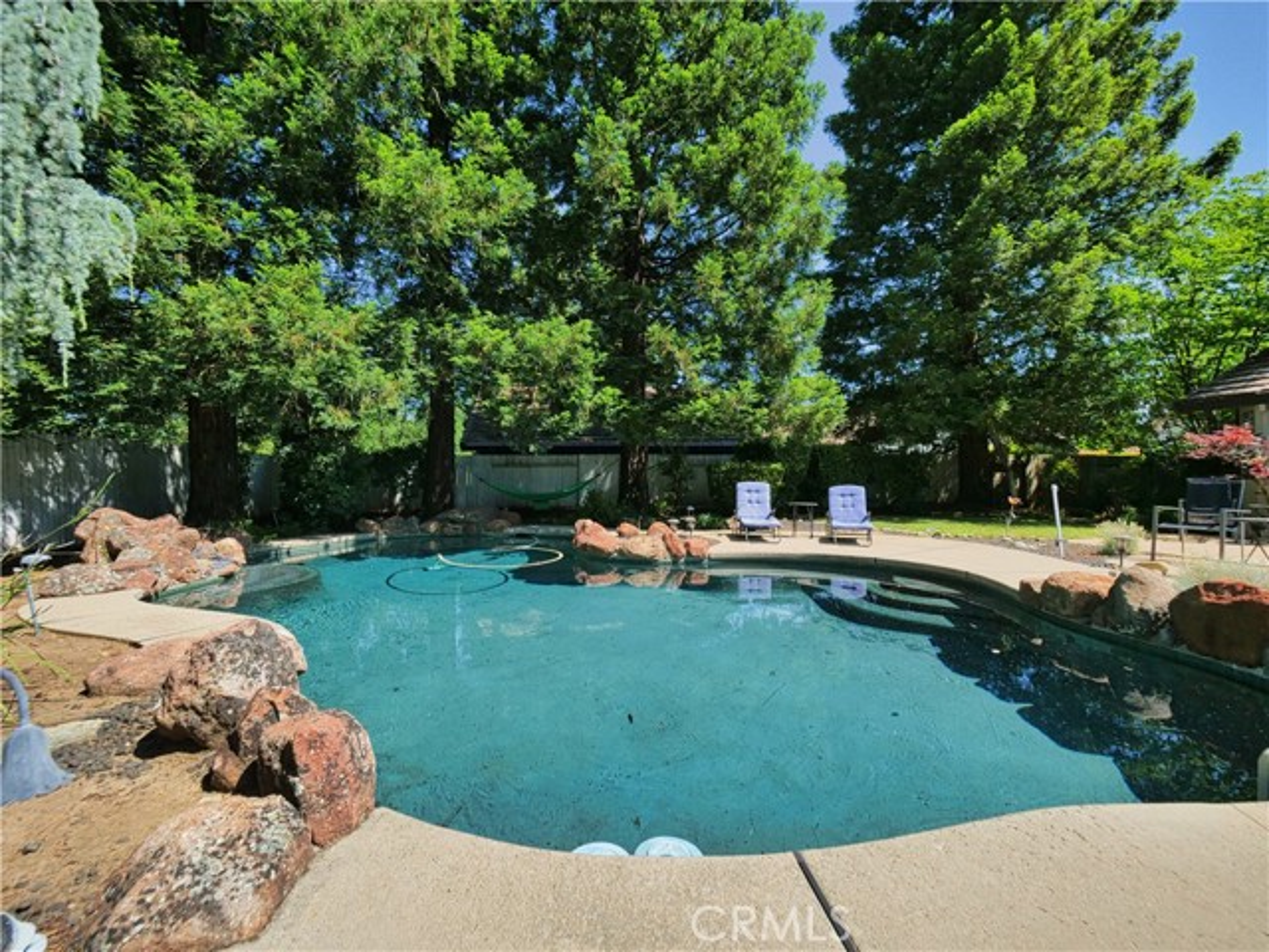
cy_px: 476
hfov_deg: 102.1
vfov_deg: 85.7
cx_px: 634
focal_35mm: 14
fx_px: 513
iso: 250
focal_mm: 7
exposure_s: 1/1600
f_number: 4.5
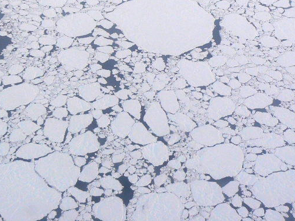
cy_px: 17
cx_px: 96
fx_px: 622
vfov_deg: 19.7
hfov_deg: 26.5
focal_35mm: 73
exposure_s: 1/100
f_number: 4
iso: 80
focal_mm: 6
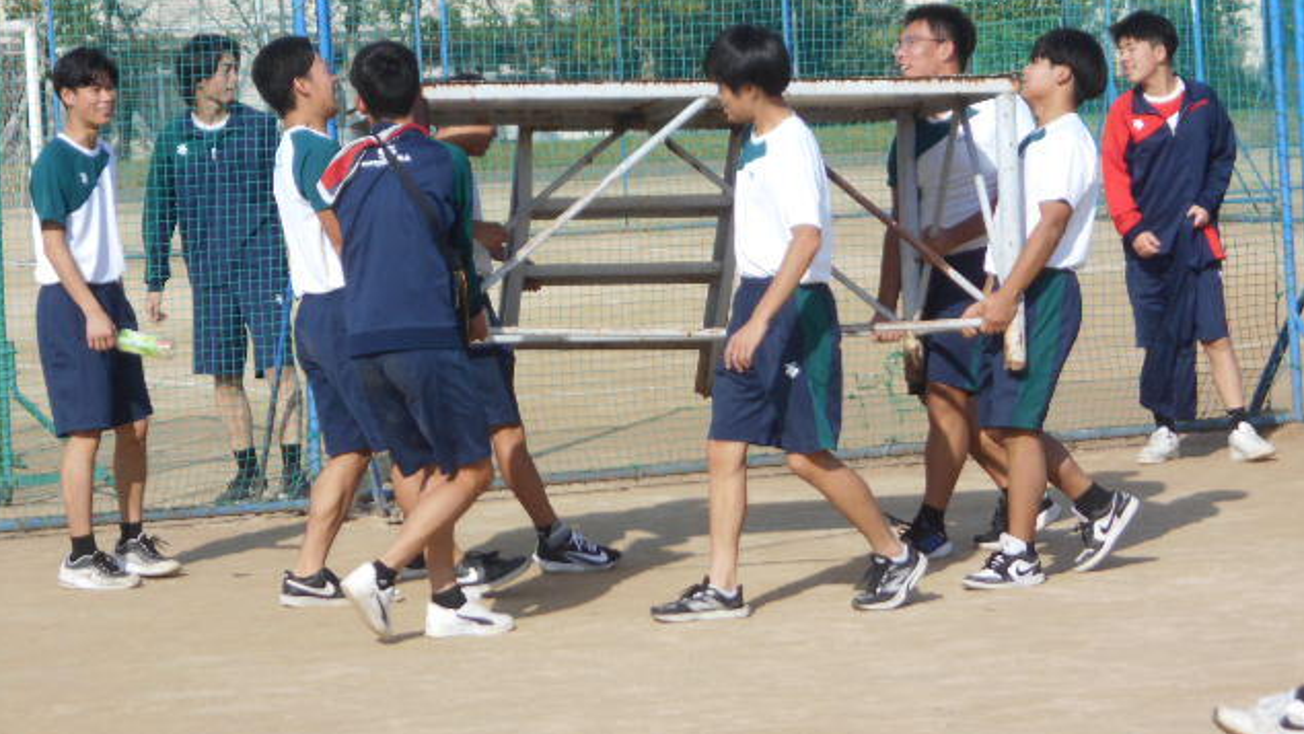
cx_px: 650
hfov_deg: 15.0
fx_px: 4946
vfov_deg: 8.5
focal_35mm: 143
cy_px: 288
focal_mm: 23
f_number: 6.5
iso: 80
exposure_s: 1/250
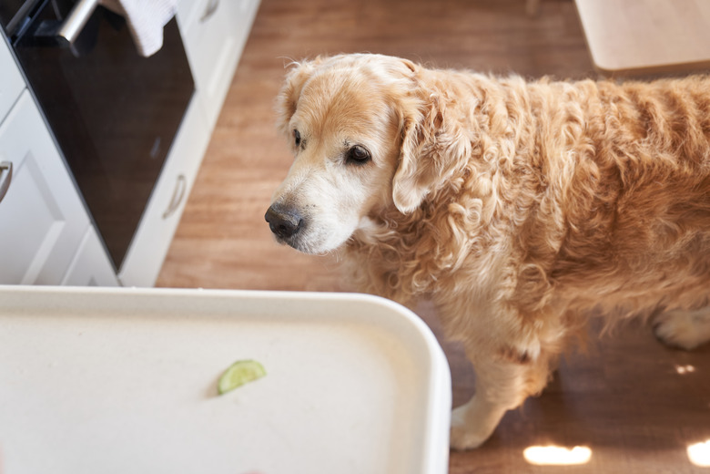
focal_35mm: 42
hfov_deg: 46.4
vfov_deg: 31.9
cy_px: 237
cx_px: 355
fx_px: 828
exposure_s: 1/160
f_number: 2.8
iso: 800
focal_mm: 42
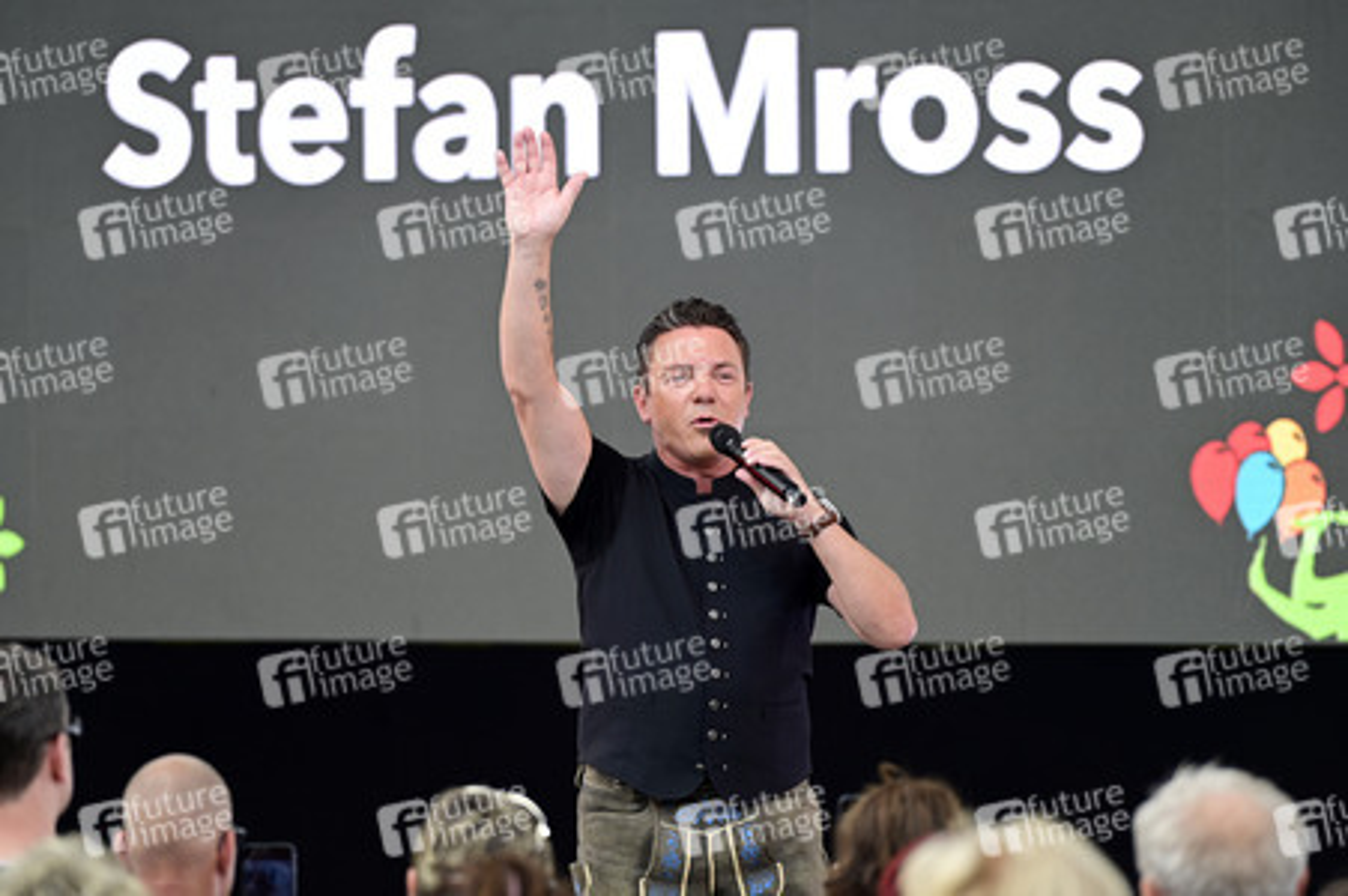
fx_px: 7483
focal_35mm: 200
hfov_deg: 10.3
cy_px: 448
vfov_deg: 6.9
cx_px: 674
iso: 200
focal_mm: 200
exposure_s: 1/500
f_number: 3.5
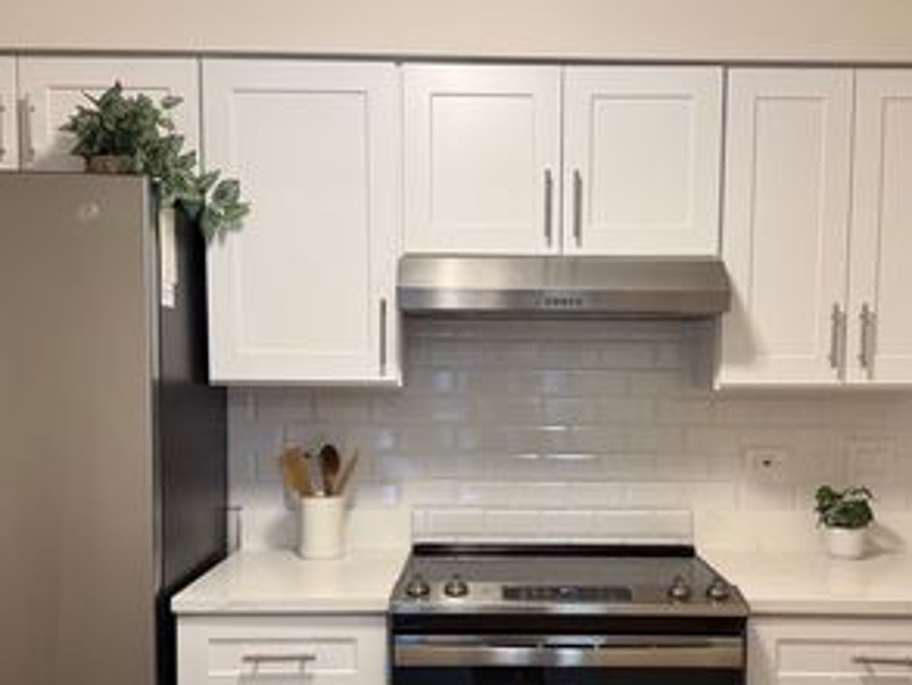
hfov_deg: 45.7
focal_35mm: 41
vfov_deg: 34.7
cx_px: 514
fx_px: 1081
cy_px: 472
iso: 200
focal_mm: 6.76
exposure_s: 1/120
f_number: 1.78
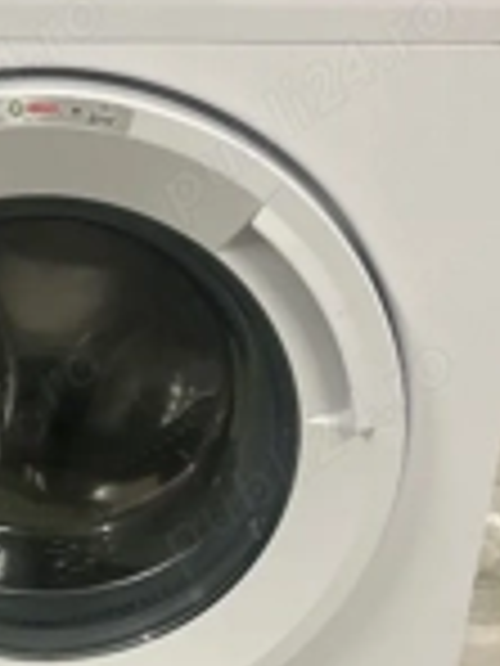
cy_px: 508
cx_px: 45
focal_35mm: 65
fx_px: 1252
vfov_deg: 29.3
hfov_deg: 22.0
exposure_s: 1/50
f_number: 1.78
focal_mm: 6.86
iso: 400
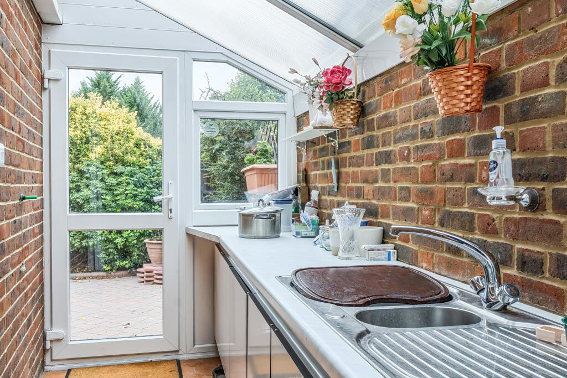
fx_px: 473
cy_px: 189
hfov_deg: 61.9
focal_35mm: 30
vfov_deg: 43.6
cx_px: 284
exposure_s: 1/2.5
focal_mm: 20
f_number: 8
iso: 100
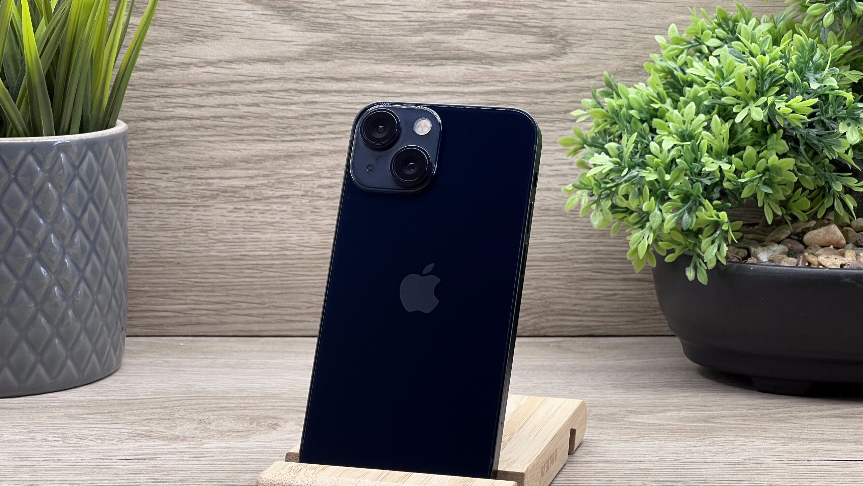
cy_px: 230
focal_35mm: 84
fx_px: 1922
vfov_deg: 14.4
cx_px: 431
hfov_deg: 25.3
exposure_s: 1/100
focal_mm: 9
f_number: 2.8
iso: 100
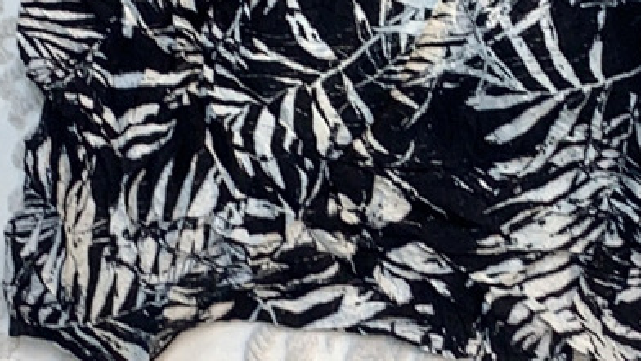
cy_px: 67
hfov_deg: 27.0
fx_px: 1326
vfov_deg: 15.4
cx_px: 420
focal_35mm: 78
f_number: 1.8
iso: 40
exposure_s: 1/100
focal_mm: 4.25
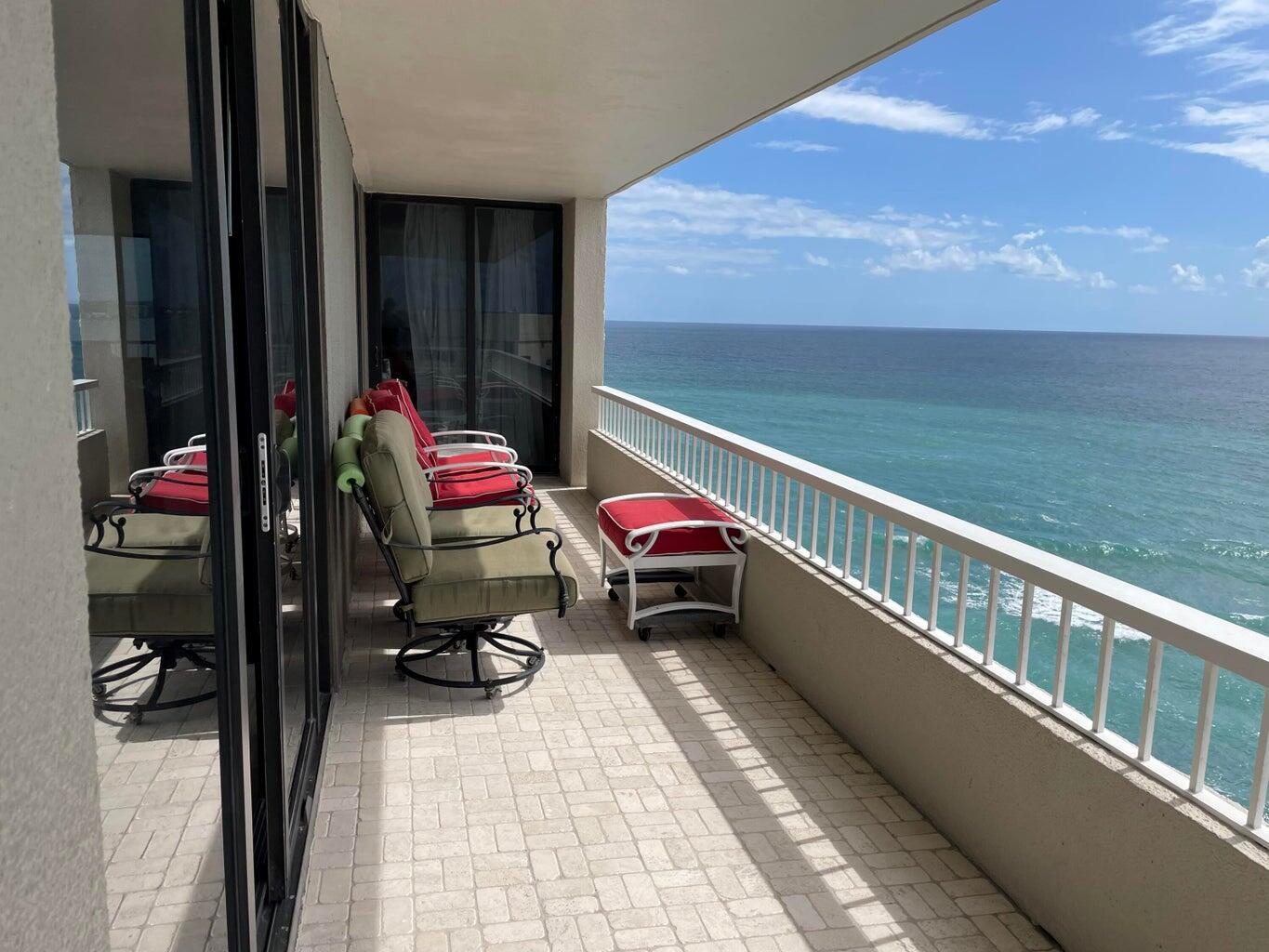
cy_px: 476
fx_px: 953
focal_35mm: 26
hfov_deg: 67.3
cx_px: 634
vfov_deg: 53.1
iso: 32
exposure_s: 1/6135
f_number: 1.6
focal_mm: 4.2
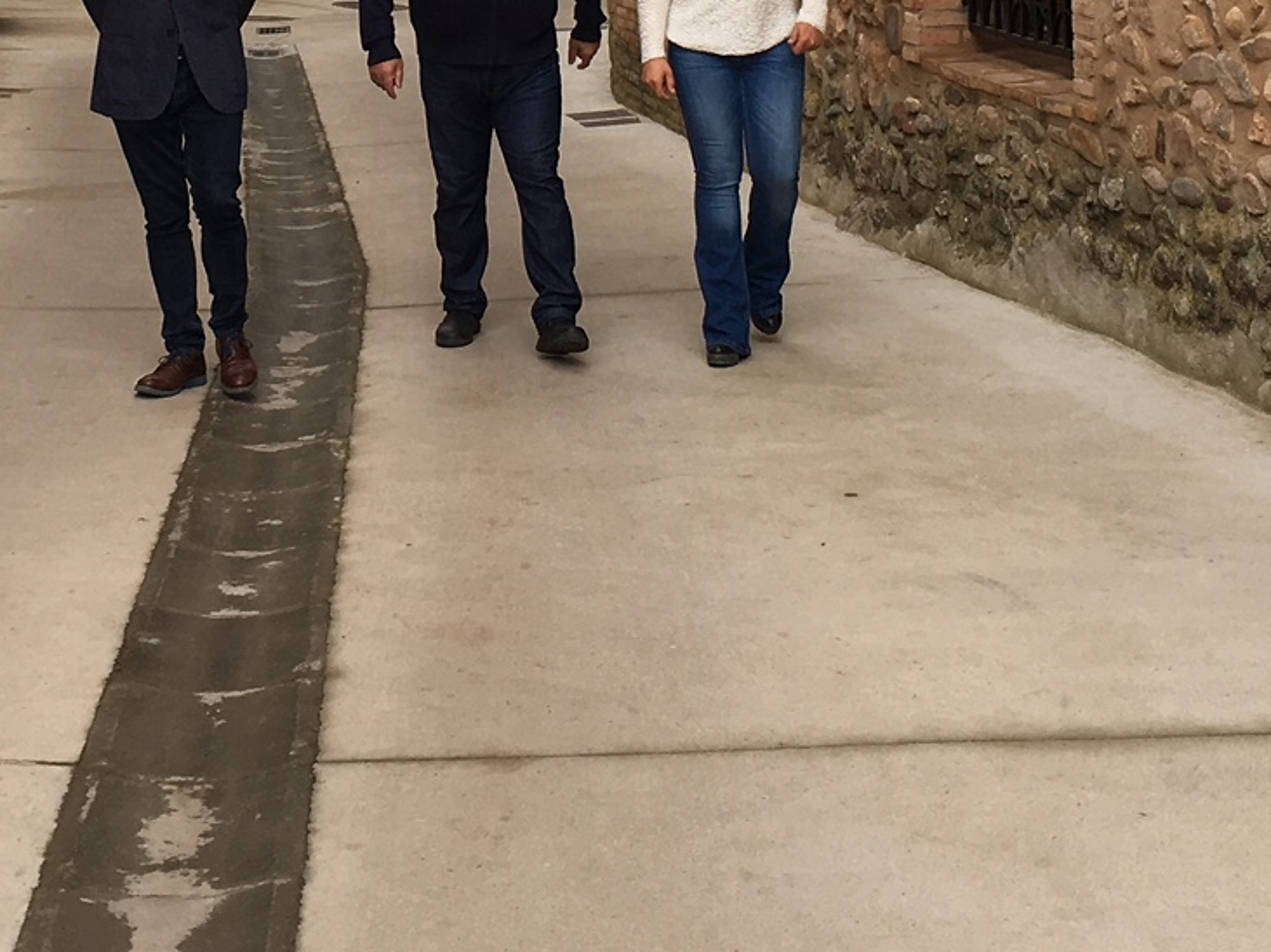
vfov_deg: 17.4
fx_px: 2937
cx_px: 431
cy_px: -264
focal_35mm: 80
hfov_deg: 24.3
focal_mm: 4.15
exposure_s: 1/308
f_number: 2.2
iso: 25
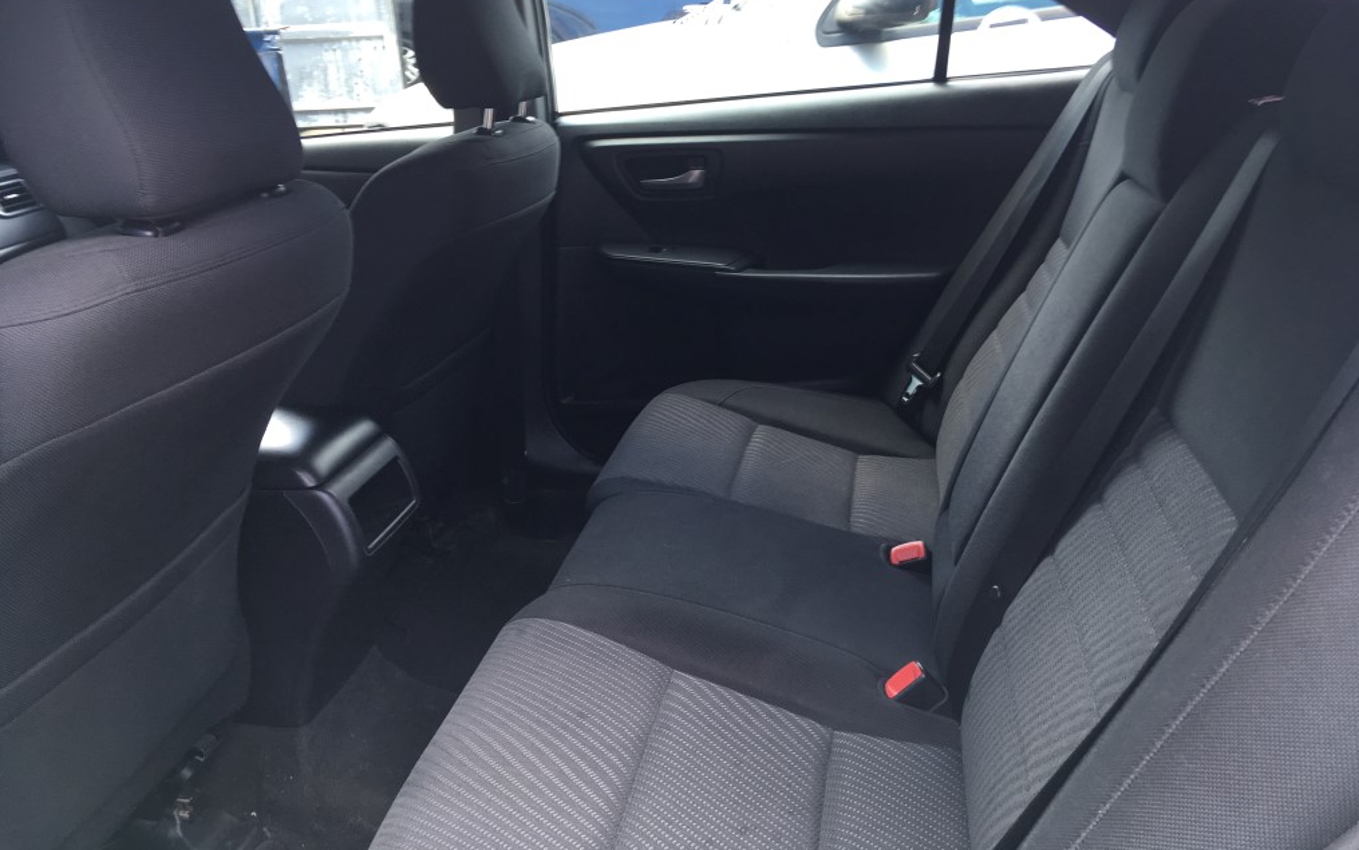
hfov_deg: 61.2
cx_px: 683
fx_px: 1148
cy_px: 347
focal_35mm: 31
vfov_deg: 40.5
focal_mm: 4.15
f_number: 2.2
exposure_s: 1/60
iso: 32
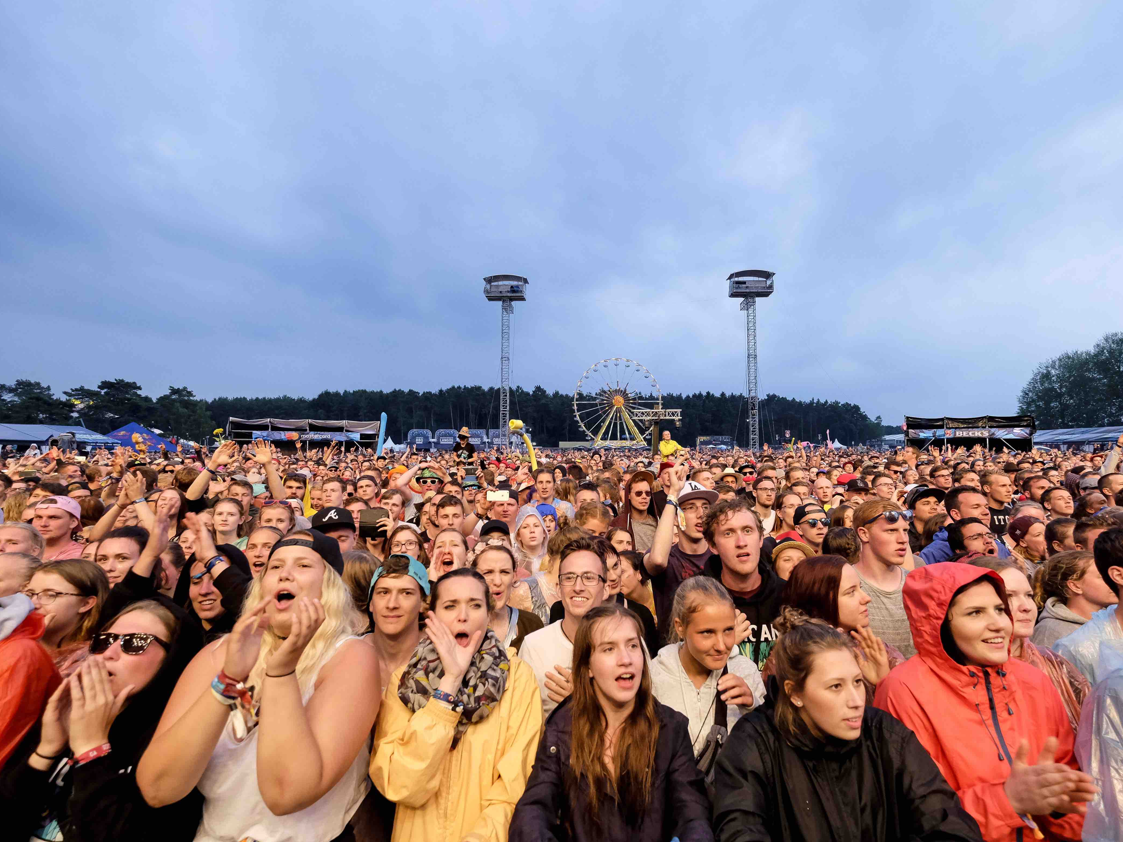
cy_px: 427
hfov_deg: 91.0
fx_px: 551
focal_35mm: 17
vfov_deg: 74.7
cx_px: 587
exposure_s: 1/180
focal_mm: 10
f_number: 4
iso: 1600
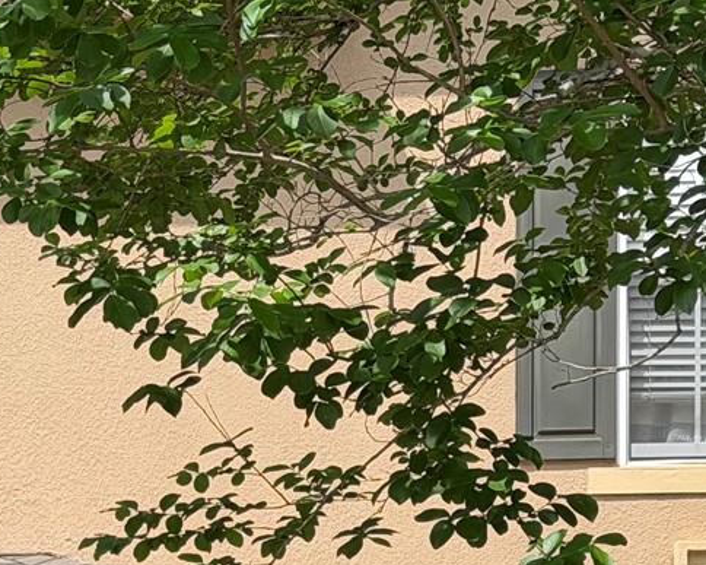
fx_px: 3238
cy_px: 829
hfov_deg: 12.1
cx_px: -185
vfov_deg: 9.7
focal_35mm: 155
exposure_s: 1/2415
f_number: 1.78
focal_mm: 6.76
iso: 64
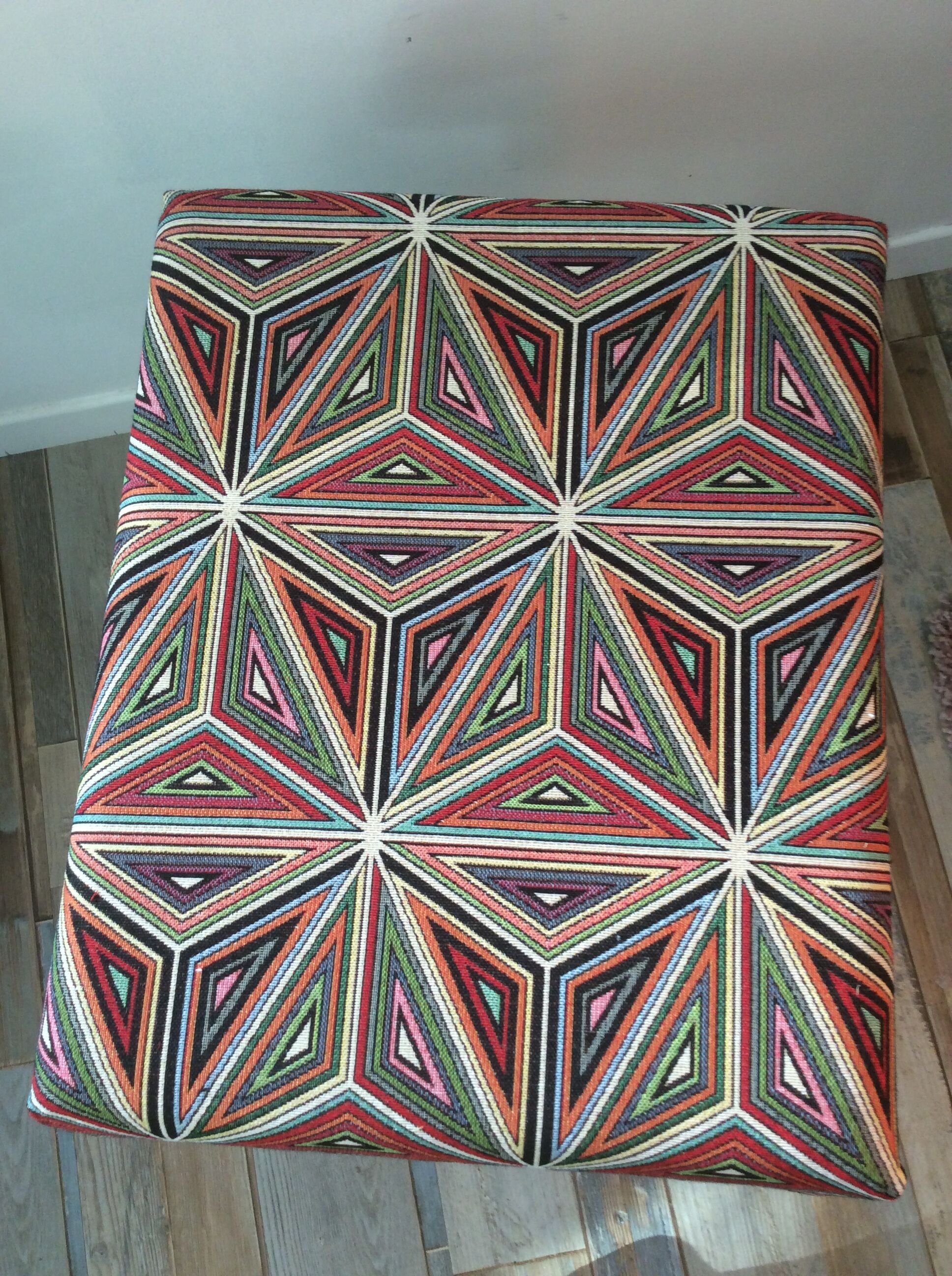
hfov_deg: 44.1
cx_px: 476
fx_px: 1177
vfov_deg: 56.9
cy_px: 638
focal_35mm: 32
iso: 50
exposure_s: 1/25
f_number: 2.4
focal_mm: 3.3
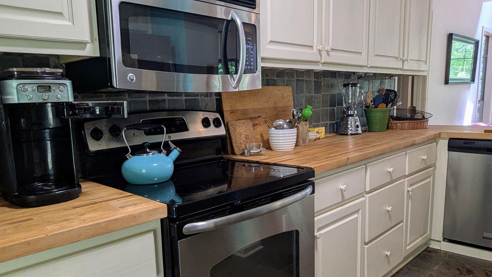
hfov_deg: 67.8
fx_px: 365
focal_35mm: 28
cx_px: 229
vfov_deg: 41.3
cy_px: 165
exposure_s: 1/57.1
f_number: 2.2
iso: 84
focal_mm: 2.35
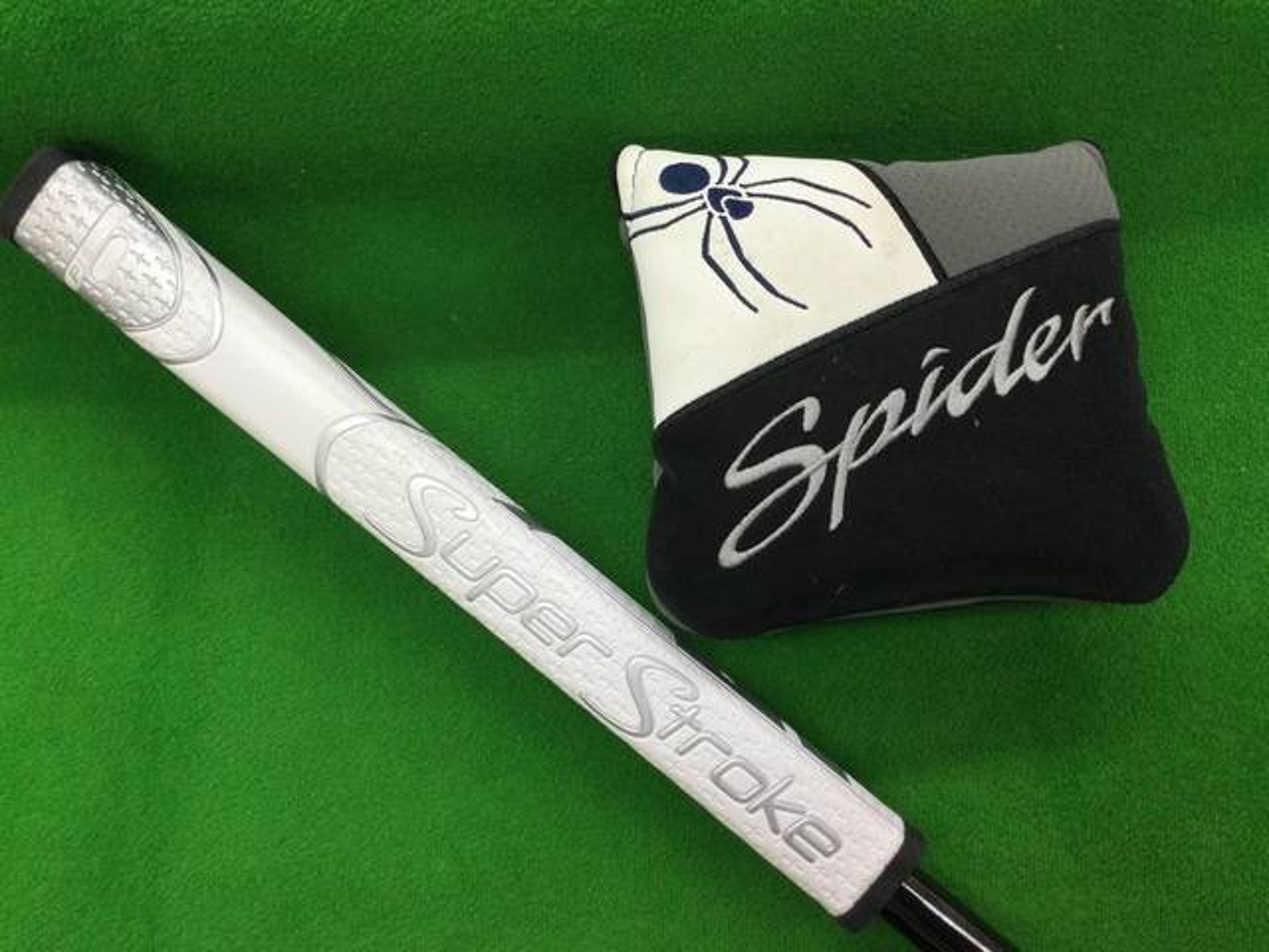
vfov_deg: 45.4
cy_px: 476
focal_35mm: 31
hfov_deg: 58.4
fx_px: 1136
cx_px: 634
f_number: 2.4
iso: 40
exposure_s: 1/30
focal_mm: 3.3
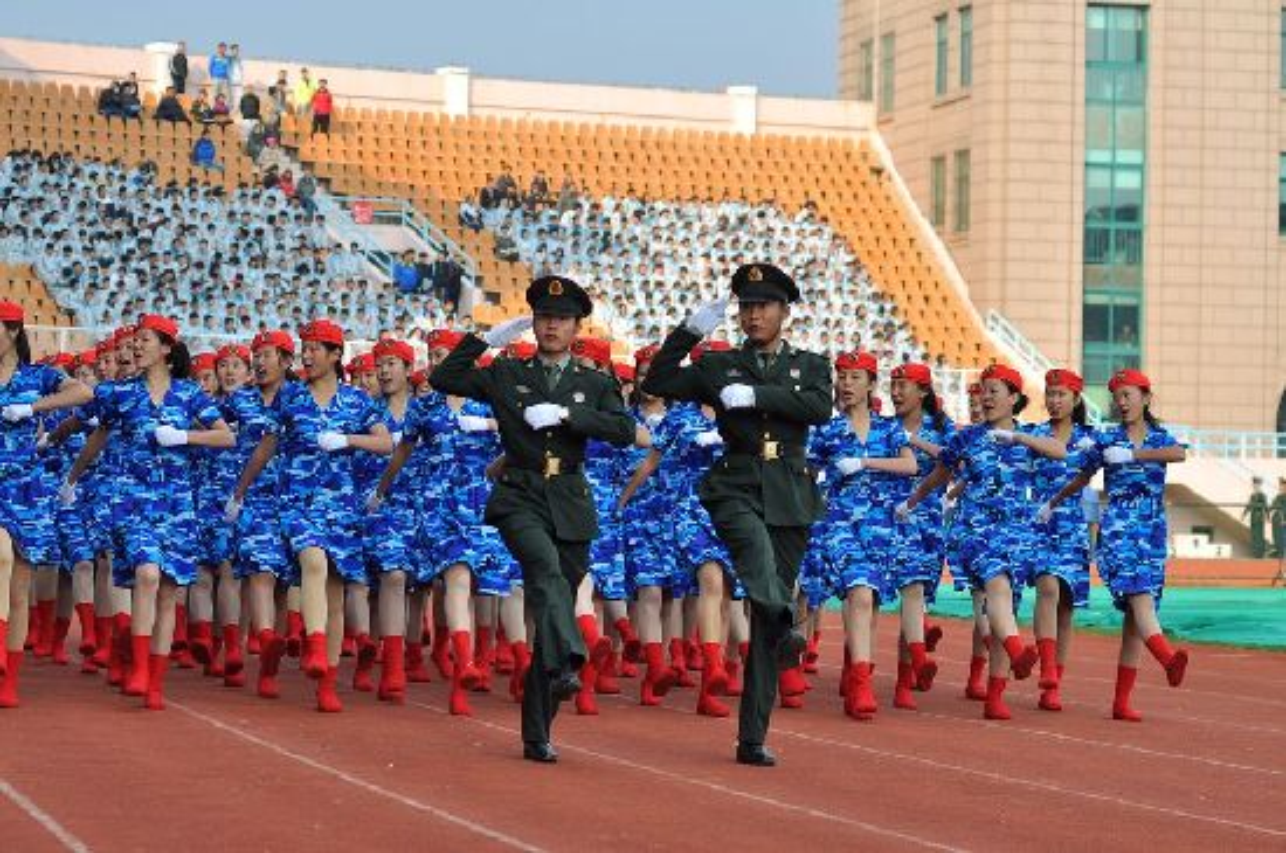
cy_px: 426
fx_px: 4280
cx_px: 643
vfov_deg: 11.4
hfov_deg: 17.1
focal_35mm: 120
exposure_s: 1/320
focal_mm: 80
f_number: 4.5
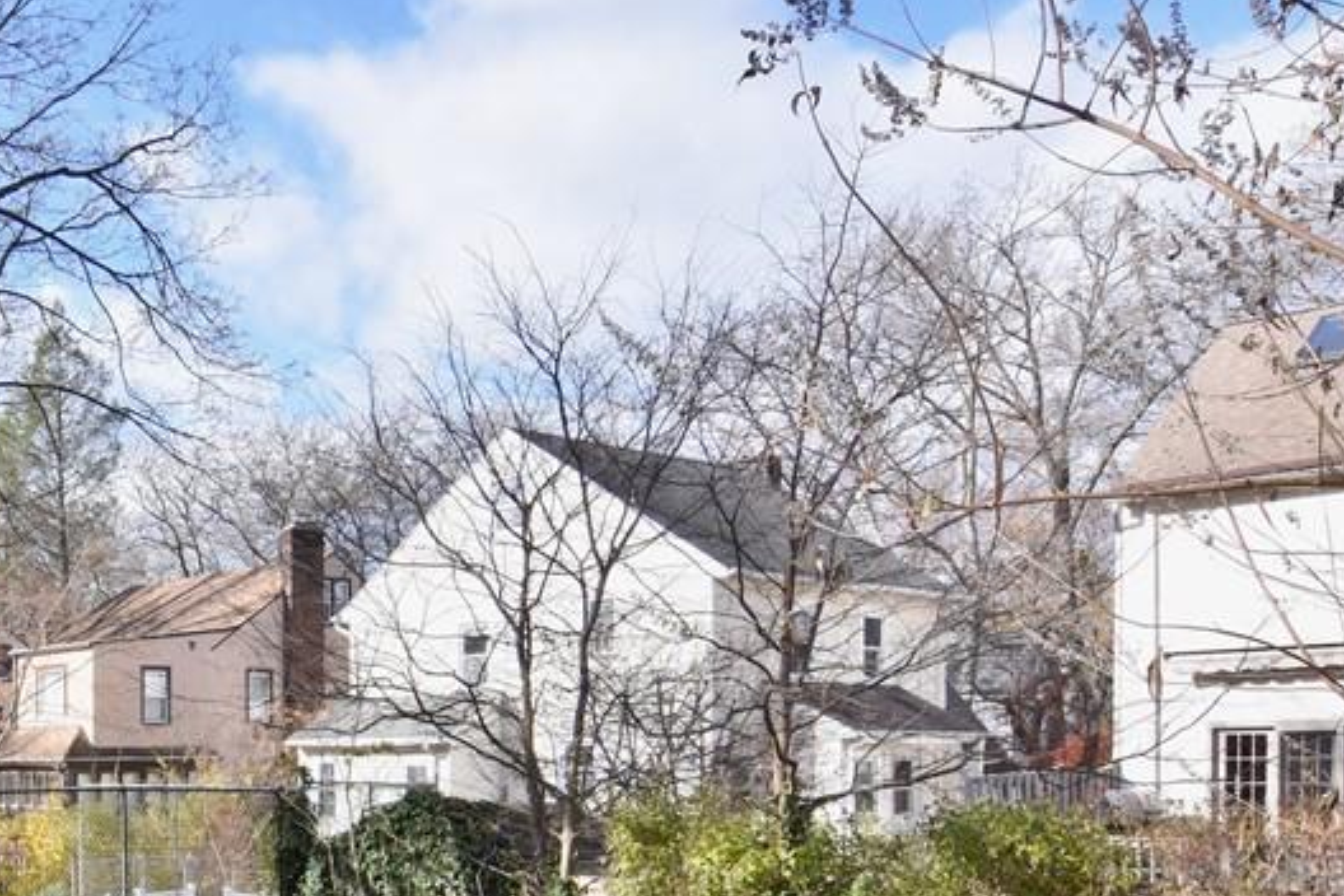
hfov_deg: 45.1
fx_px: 1381
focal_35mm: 37
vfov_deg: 34.6
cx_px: 46
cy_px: 738
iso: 640
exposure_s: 1/400
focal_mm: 12
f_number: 14
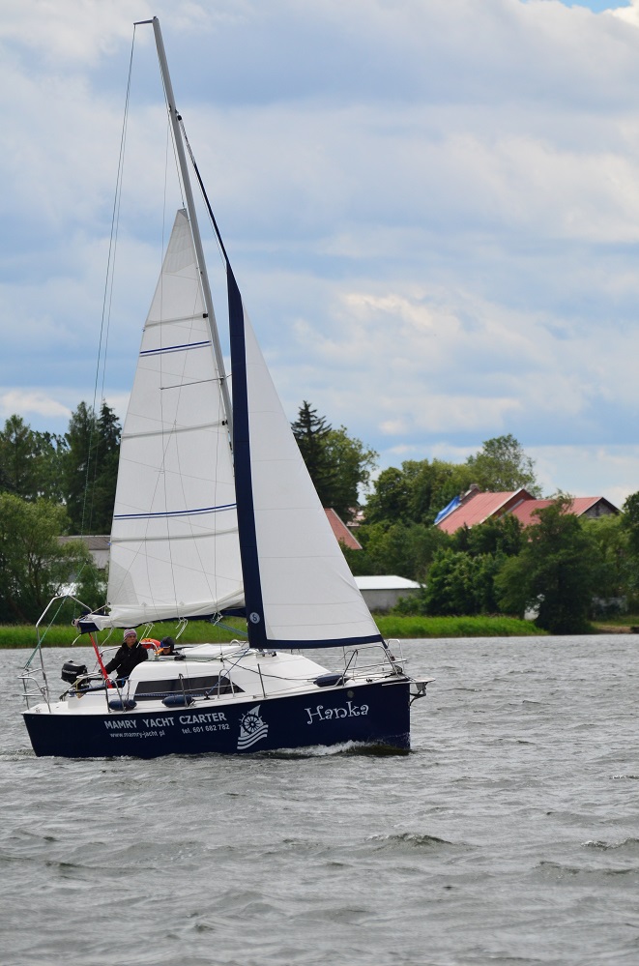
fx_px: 6824
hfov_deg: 5.4
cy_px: 483
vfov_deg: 8.1
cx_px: 320
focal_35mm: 255
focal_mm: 170
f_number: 5
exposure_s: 1/6400
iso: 640
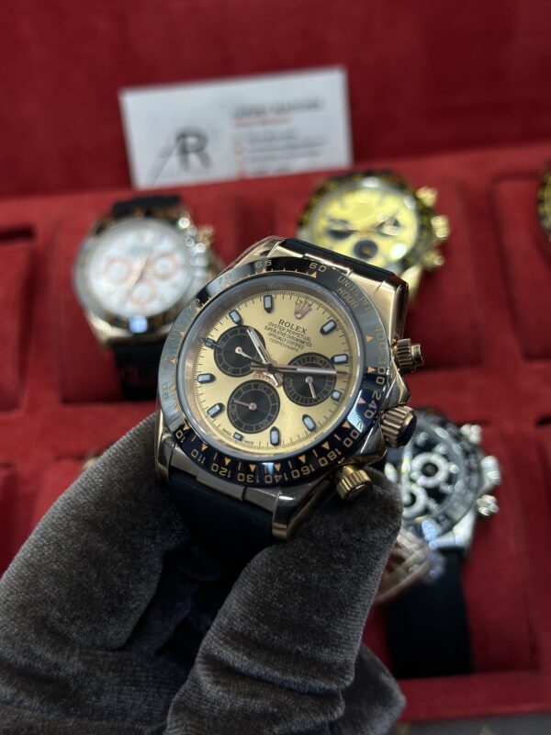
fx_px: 1019
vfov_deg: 39.7
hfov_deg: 30.3
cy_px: 368
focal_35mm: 48
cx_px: 276
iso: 64
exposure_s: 1/830
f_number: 1.78
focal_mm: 6.86
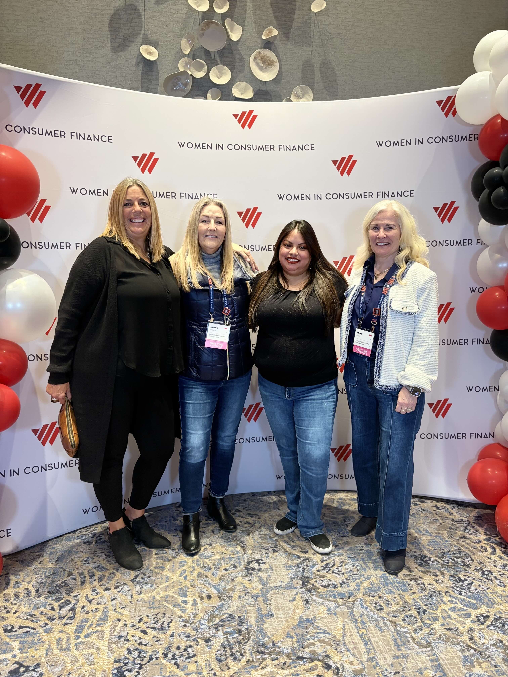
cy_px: 338
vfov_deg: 67.3
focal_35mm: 26
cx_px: 254
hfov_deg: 53.1
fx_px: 509
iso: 160
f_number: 1.6
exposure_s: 1/60
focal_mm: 5.96
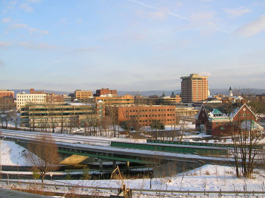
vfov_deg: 41.8
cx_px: 132
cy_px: 99
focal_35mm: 34
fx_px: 260
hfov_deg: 54.0
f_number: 4.9
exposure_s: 1/183
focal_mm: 5.7
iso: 50
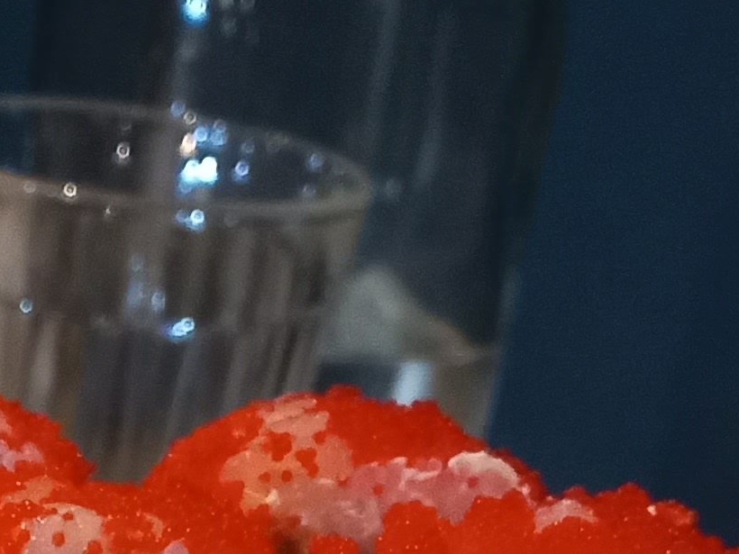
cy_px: 1137
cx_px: -158
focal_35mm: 141
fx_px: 3010
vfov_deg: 9.7
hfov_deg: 13.6
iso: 400
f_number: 1.8
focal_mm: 4.6
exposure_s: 1/25
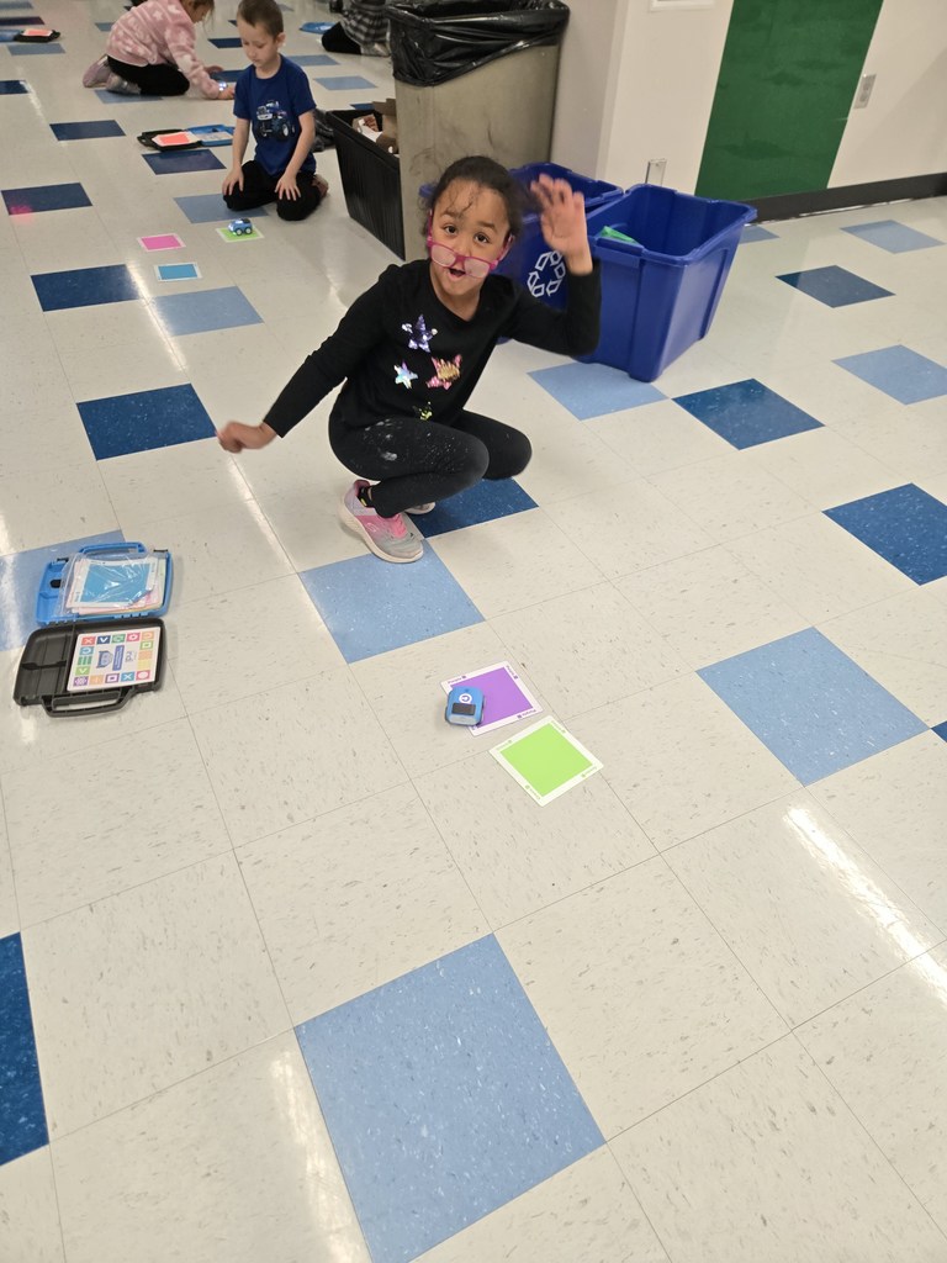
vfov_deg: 73.9
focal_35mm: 23
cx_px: 474
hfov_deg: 58.9
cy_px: 632
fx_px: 839
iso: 160
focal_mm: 5.4
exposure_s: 1/120
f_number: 1.8
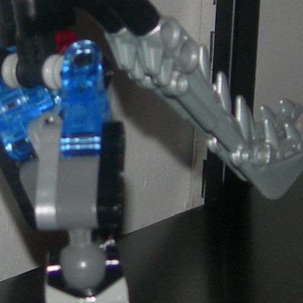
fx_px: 1743
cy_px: 36
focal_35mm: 176
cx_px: 4
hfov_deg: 9.9
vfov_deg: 9.9
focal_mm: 7.8
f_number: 2.8
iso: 50
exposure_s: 1/60.1
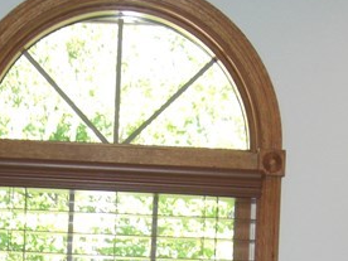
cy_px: 426
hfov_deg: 14.0
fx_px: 1417
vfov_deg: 10.1
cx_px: 120
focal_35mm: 141
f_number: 2.8
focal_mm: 7.9
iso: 200
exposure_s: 1/60
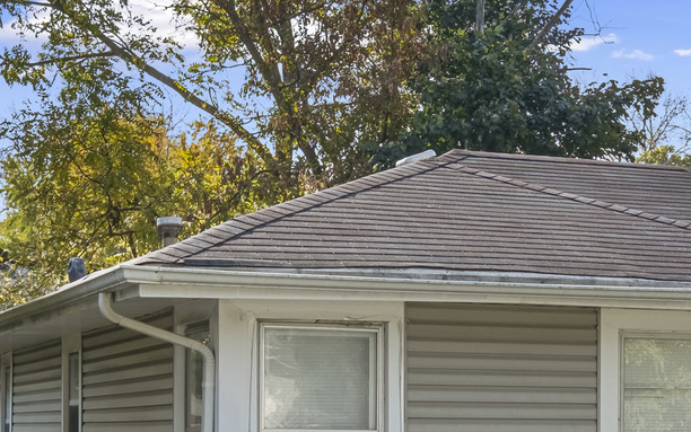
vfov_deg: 14.4
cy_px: 446
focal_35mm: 89
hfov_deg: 22.9
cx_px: 585
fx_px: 1677
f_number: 8
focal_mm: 21.9
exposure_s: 1/300
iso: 320
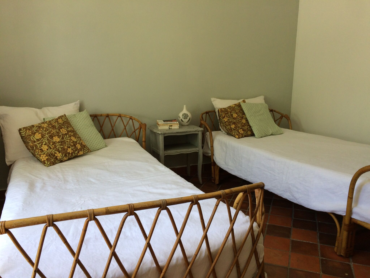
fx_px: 310
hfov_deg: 61.7
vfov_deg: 48.2
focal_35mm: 29
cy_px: 139
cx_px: 185
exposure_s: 1/100
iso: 64
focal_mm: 4.15
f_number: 2.2
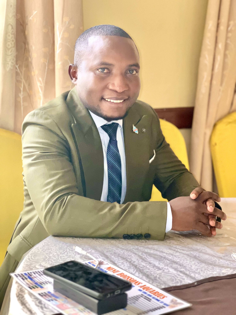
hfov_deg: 19.1
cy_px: 158
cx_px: 118
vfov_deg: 25.3
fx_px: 700
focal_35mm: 77
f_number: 2.8
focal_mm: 9
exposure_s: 1/40
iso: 320
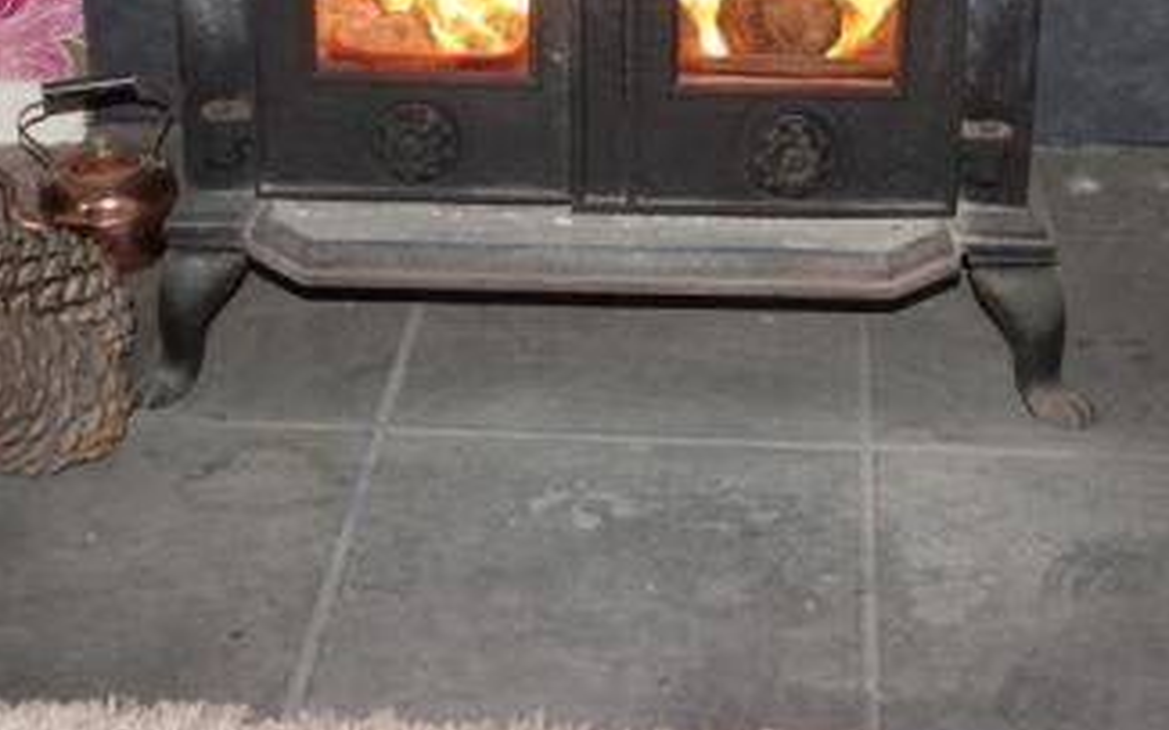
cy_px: -5
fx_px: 2421
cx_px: 628
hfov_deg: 27.1
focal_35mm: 76
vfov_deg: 16.8
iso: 250
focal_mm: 13.7
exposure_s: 1/40
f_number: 3.2
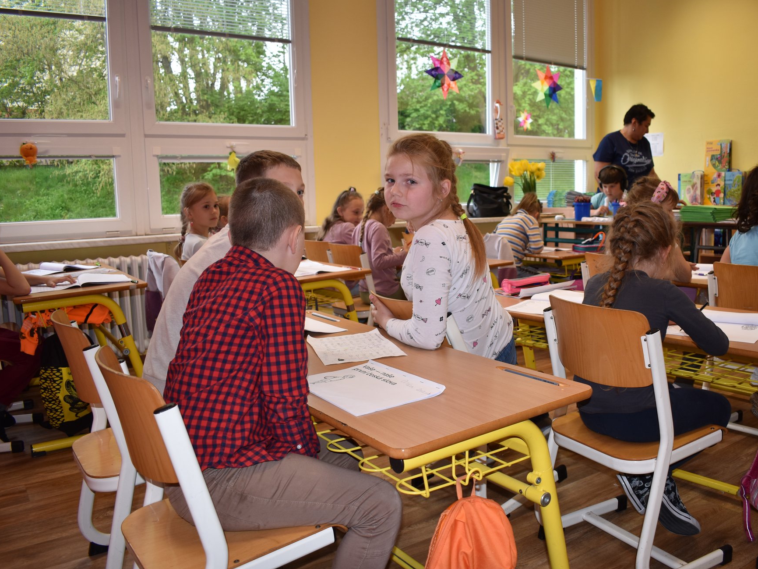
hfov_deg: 59.7
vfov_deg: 46.8
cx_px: 436
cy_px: 283
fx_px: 657
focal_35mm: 30
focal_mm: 18
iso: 180
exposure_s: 1/60
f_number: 3.5
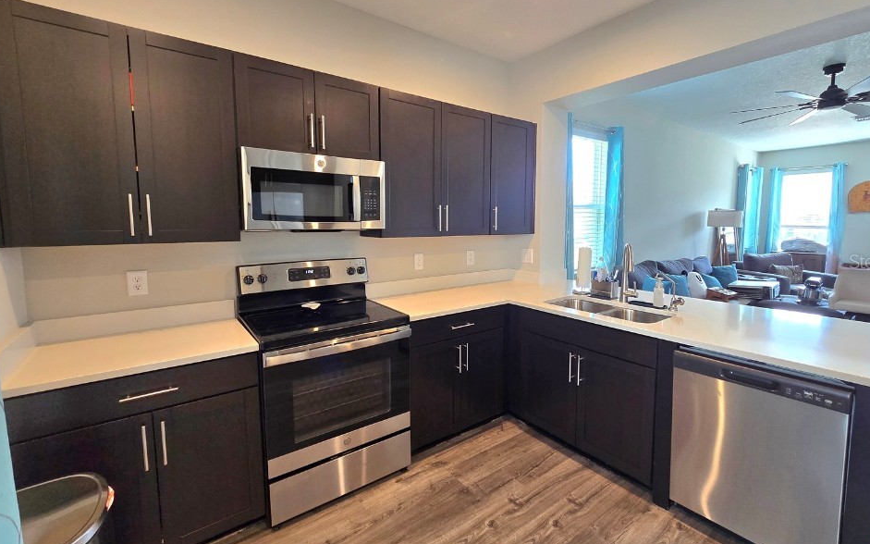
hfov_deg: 101.3
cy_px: 261
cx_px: 463
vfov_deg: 74.7
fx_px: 356
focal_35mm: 15
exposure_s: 1/60.2
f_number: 2.2
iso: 160
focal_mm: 2.2
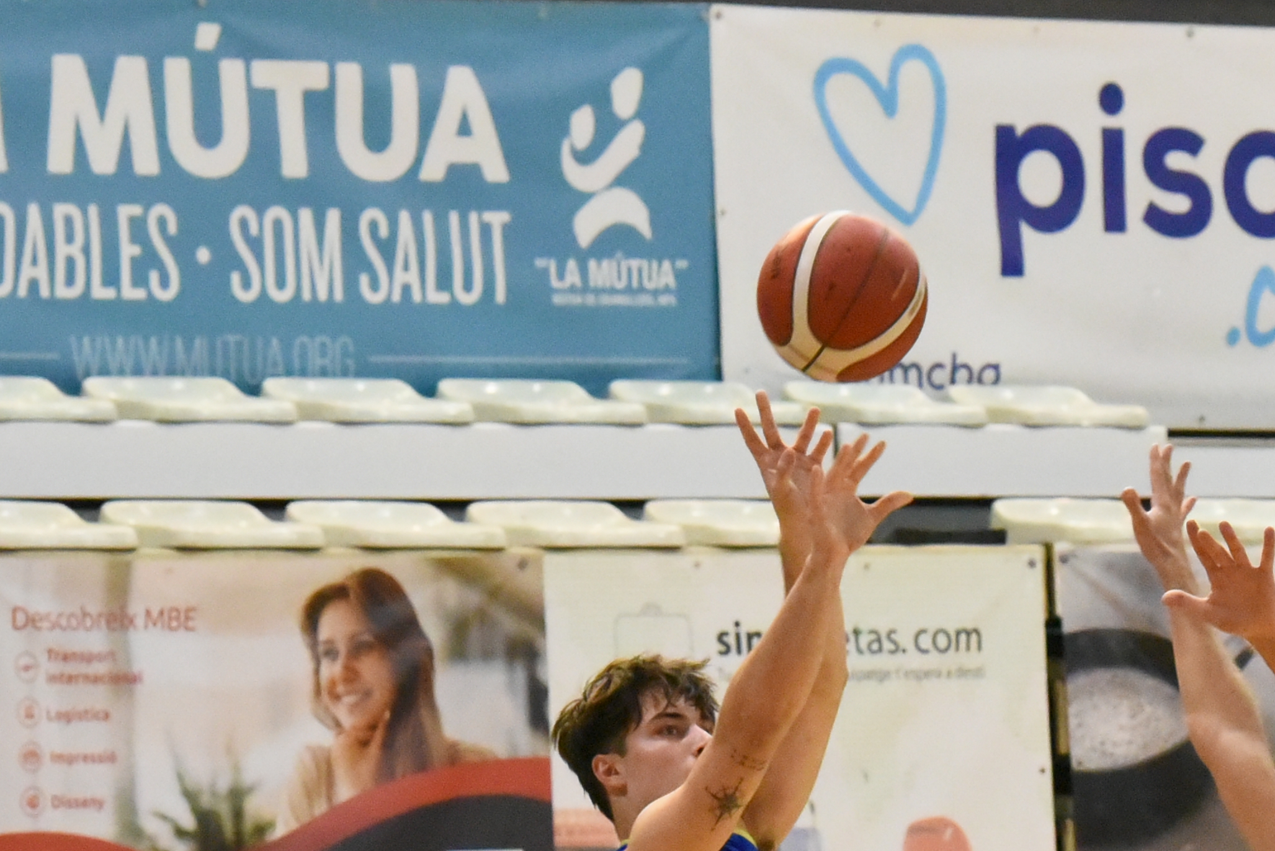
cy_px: 1038
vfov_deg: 4.3
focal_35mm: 322
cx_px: 926
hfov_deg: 6.4
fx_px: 11408
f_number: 6.3
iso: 12800
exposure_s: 1/1000
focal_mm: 110
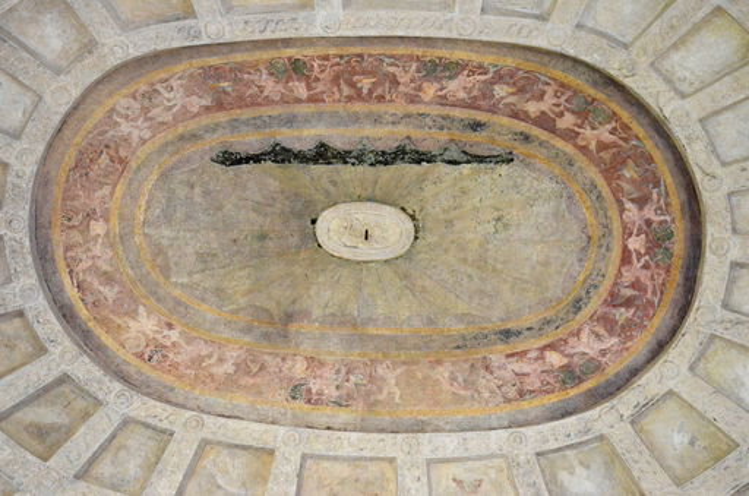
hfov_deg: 43.7
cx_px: 374
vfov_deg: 29.7
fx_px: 934
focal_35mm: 45
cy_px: 248
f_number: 6.3
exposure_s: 1/100
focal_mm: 30
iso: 6400
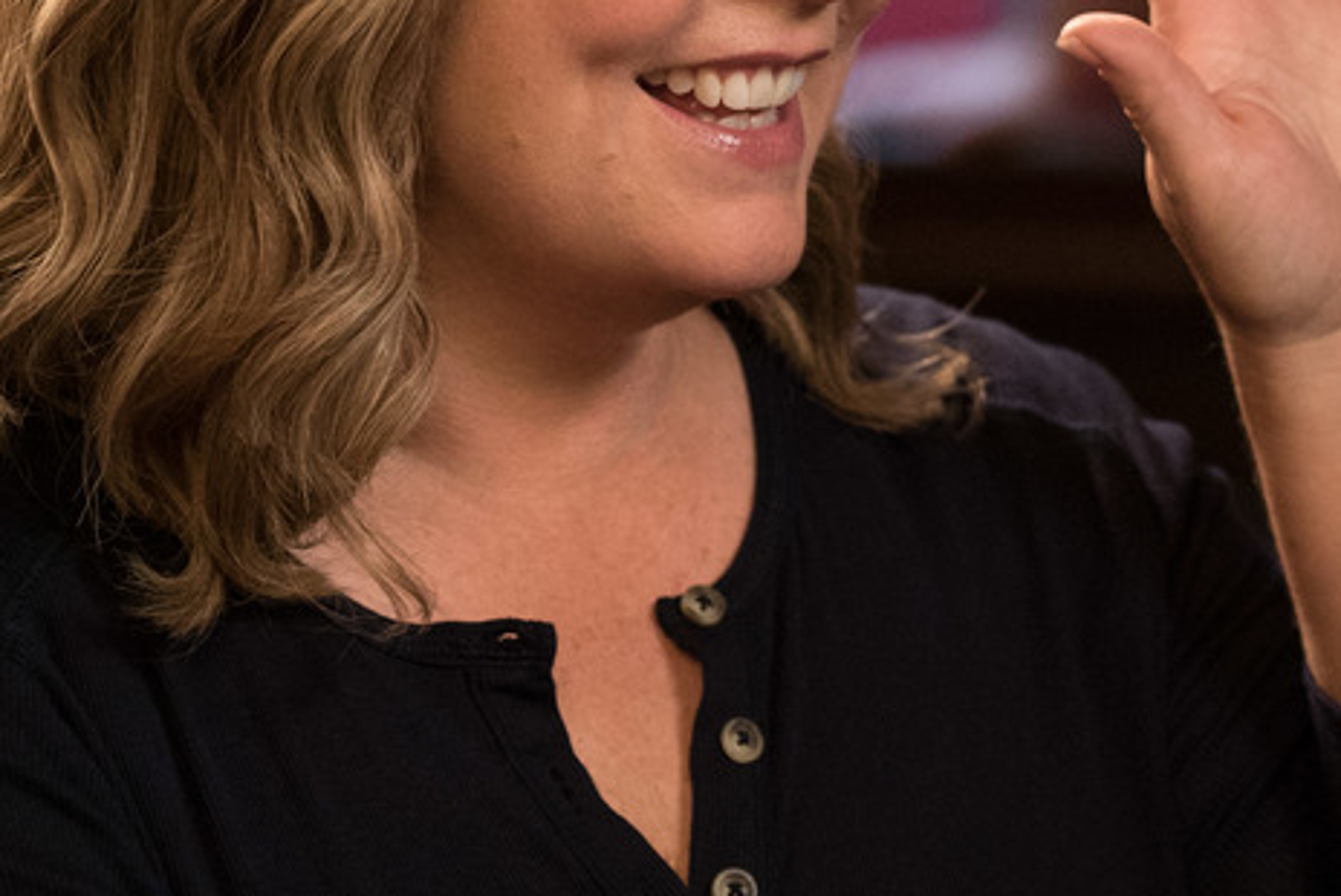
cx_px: 815
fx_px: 9877
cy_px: 147
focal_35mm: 265
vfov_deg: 5.2
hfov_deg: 7.8
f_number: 4
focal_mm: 123
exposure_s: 1/80
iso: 6400
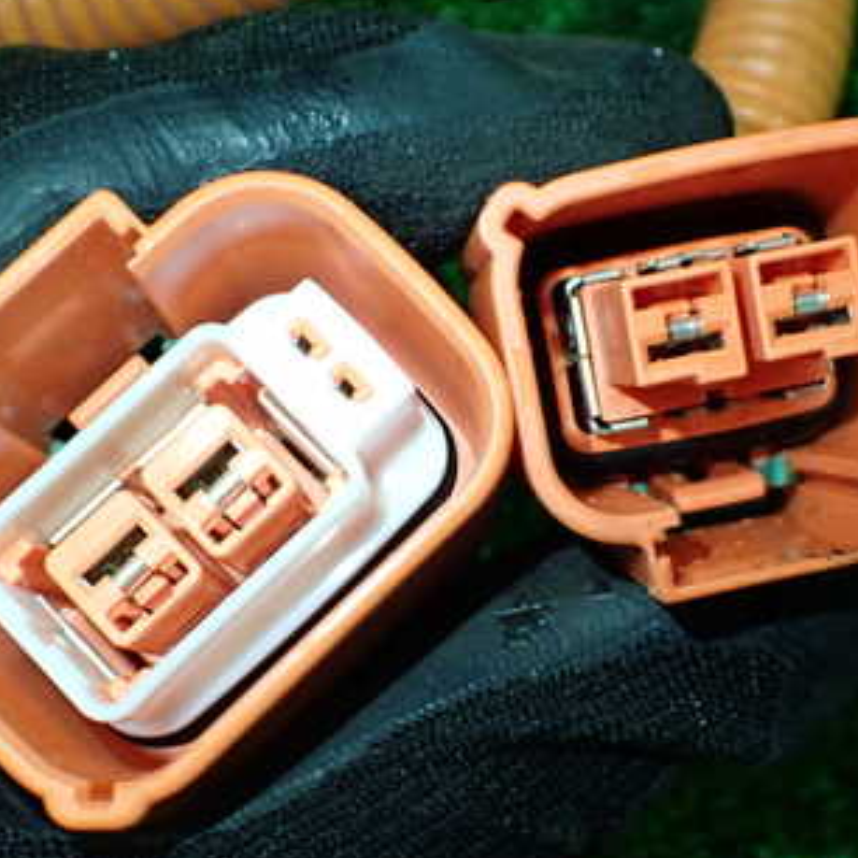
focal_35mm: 52
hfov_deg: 32.7
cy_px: 499
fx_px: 1458
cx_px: 502
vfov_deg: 32.7
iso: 400
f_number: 2.3
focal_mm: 5.4
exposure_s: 1/125
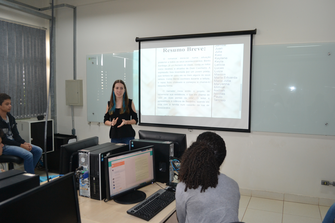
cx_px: 168
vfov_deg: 43.6
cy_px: 112
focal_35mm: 30
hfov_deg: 61.9
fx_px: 279
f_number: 3.8
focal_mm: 20
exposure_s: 1/60
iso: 720
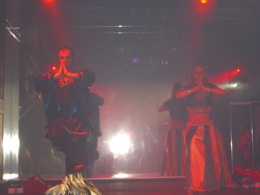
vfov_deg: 25.7
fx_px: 428
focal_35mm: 57
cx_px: 130
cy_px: 98
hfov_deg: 33.8
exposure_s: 1/60
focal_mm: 11.8
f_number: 3.6
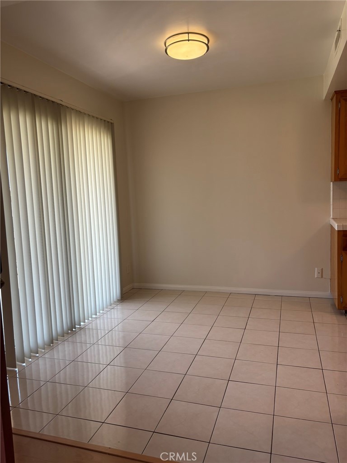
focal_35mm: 26
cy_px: 232
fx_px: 348
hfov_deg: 53.1
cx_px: 174
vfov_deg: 67.3
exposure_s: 1/121
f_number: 1.6
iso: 64
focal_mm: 5.96
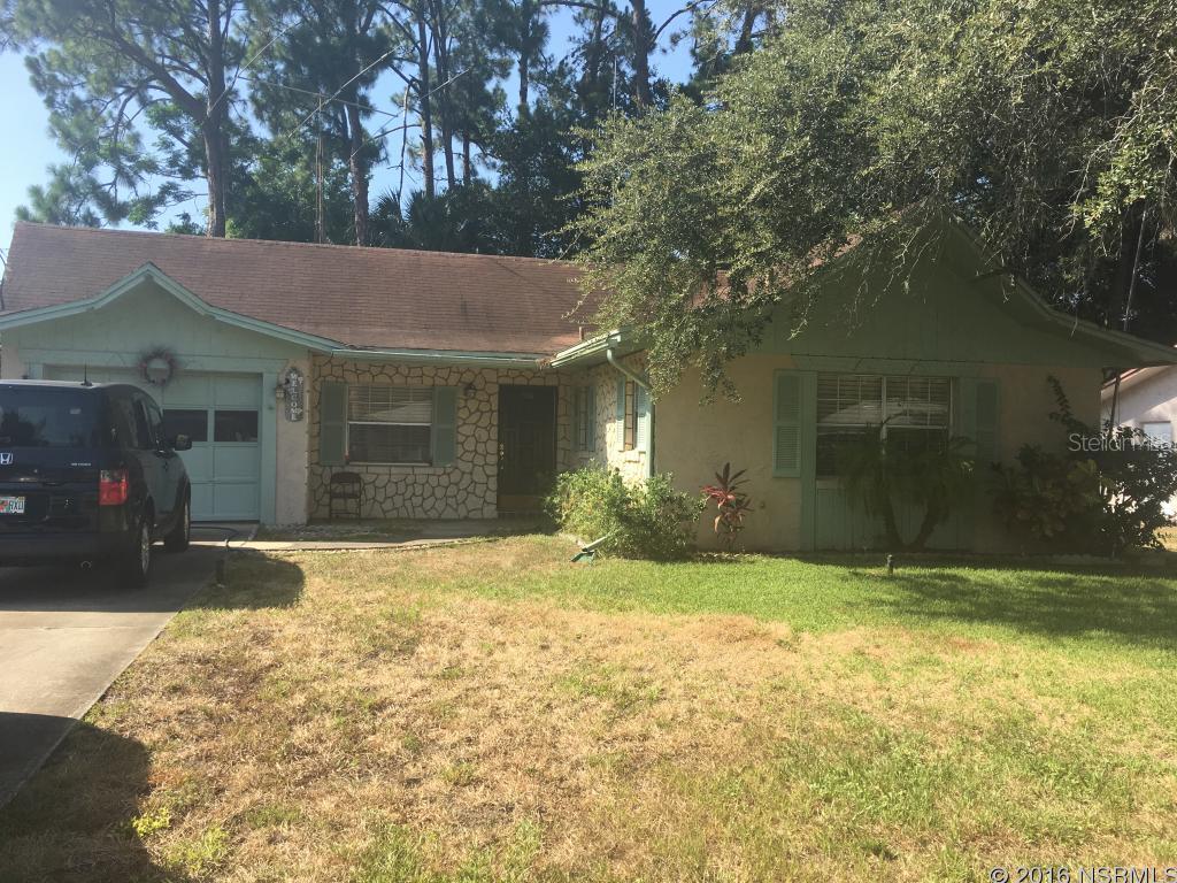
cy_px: 442
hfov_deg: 61.7
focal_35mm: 29
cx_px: 588
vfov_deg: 48.2
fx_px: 986
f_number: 2.2
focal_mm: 4.15
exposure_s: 1/680
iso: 25
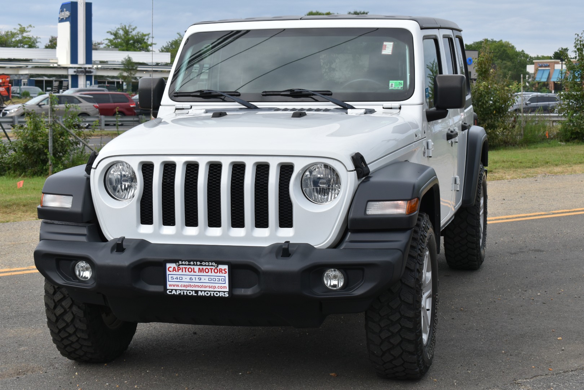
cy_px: 195
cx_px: 292
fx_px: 1119
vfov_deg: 19.7
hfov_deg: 29.2
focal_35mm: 69
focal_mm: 46
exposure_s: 1/320
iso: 200
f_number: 9
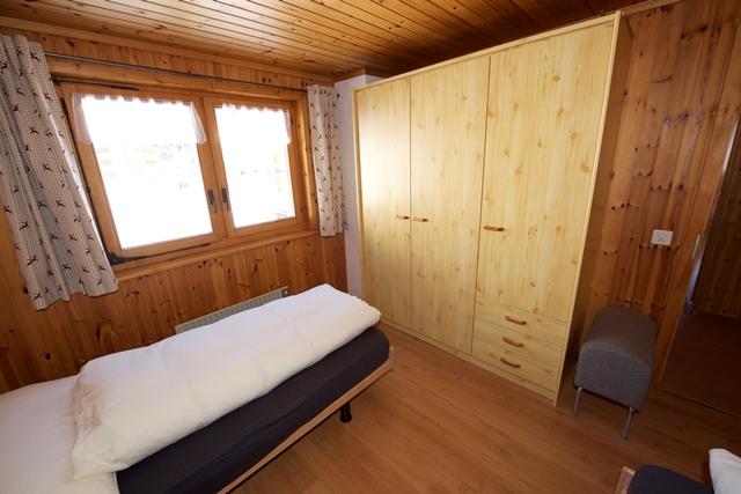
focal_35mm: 14
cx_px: 370
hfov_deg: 104.2
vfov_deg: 81.2
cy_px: 247
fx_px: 288
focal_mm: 14
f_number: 7.1
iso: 800
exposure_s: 1/160
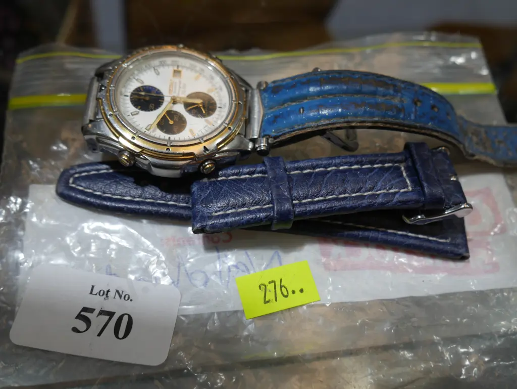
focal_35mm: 38
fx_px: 568
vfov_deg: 37.8
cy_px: 194
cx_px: 258
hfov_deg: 49.0
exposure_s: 1/60
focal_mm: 19
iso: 200
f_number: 4.1
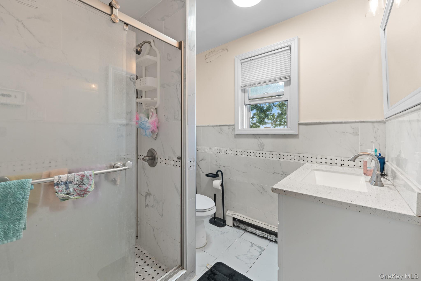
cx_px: 210
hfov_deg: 104.3
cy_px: 140
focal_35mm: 14
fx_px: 164
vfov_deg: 81.2
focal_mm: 14
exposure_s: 1/1.25
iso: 250
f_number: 10
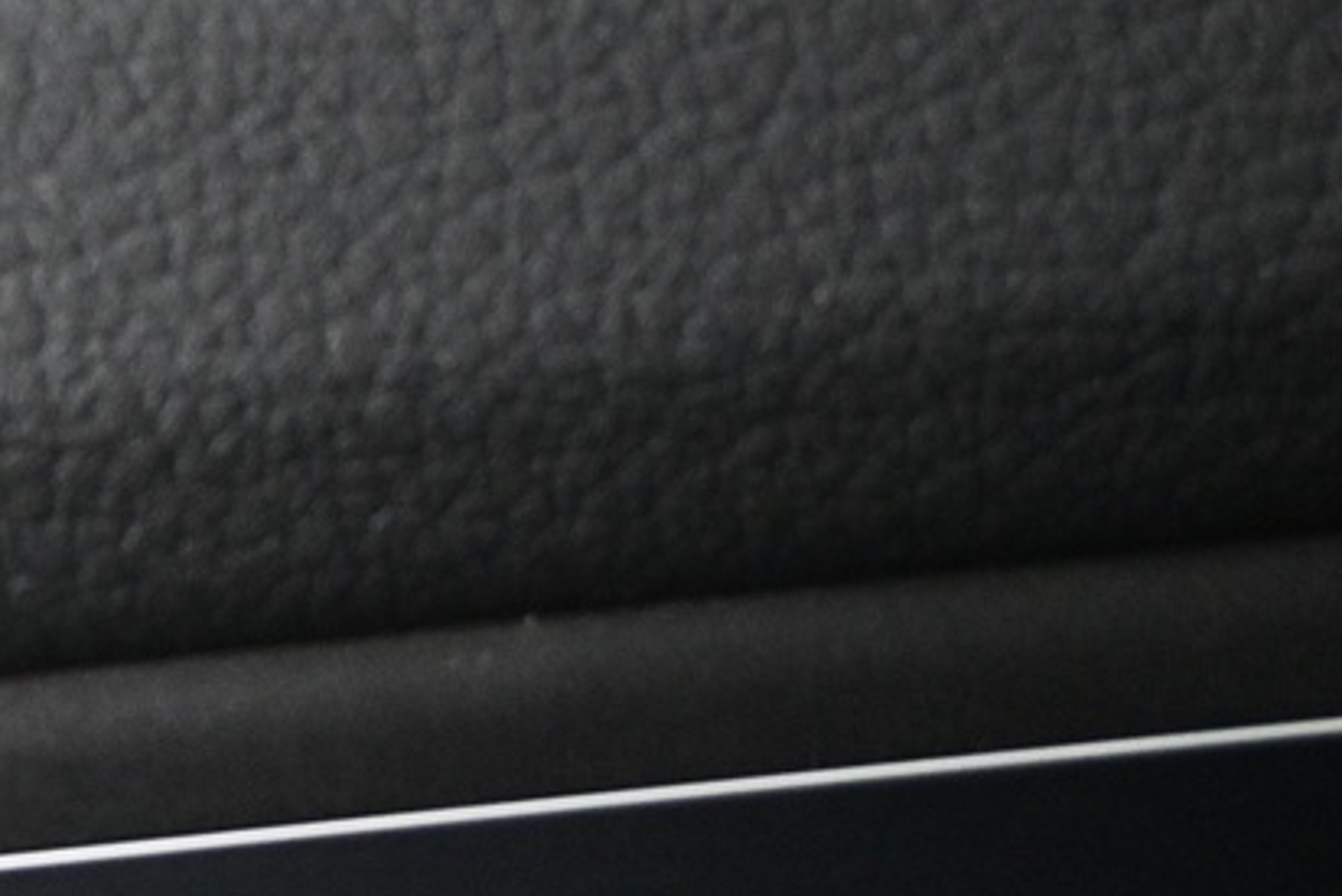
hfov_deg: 15.2
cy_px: 1004
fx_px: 4288
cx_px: -1121
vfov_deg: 11.7
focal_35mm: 115
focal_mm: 19.5
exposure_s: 1/15
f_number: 3.8
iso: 1600
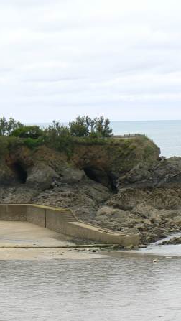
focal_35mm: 190
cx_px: 64
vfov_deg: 11.3
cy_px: 160
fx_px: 1618
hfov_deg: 6.4
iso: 80
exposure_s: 1/250
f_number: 5.6
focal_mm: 21.6
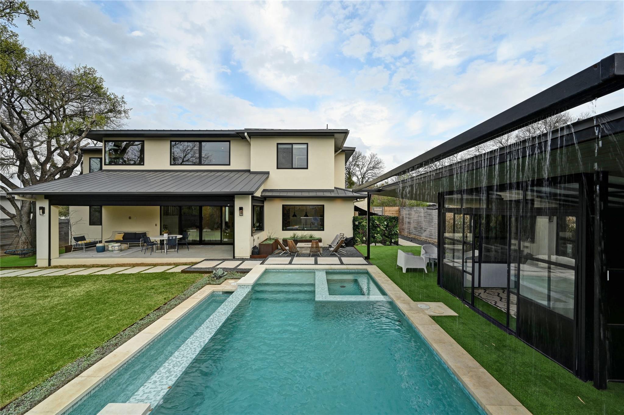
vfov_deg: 81.1
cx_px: 312
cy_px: 208
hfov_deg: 104.3
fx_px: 242
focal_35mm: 14
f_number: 14
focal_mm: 14
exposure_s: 1/80
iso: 200
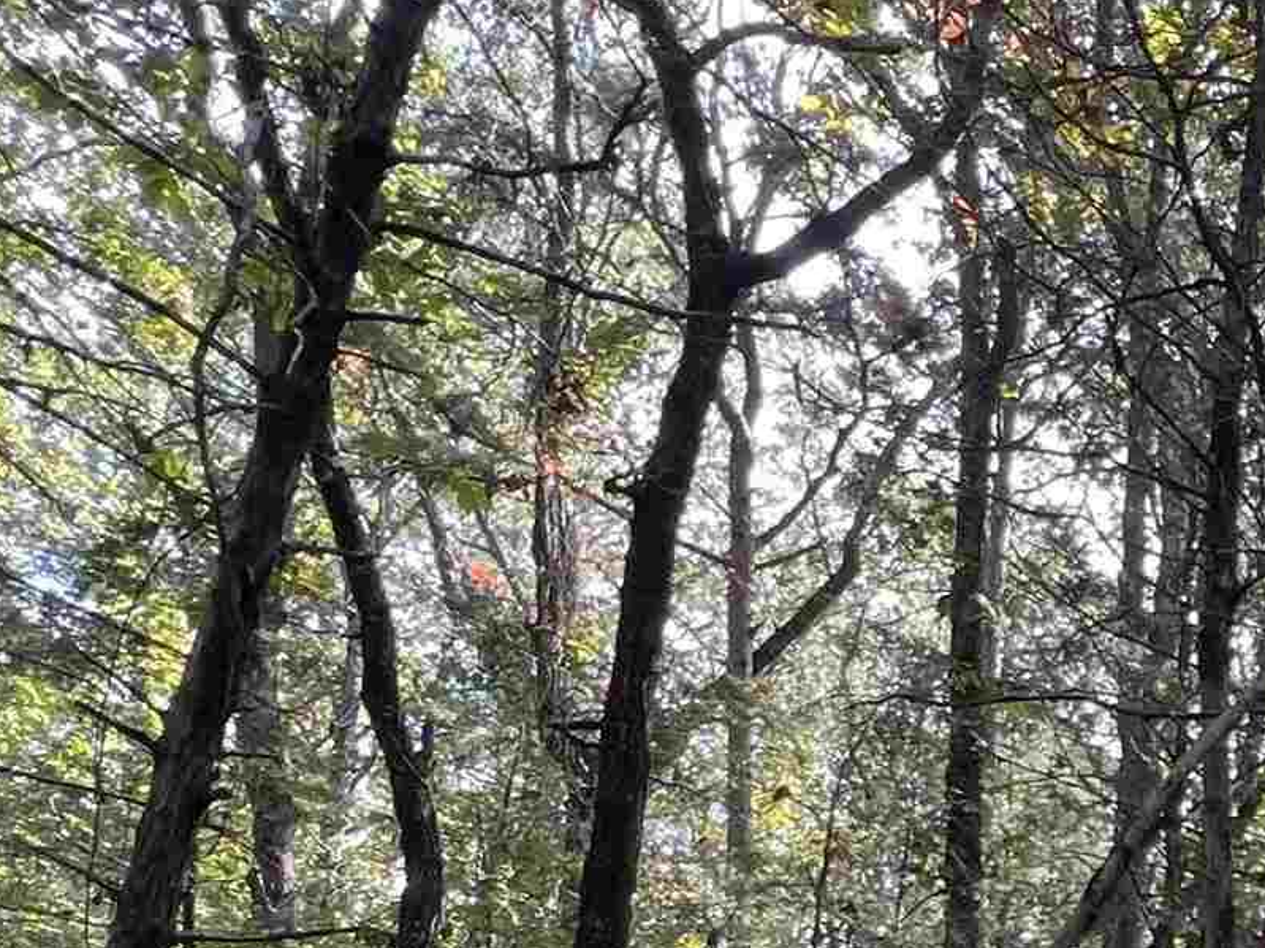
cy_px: 1386
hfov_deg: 28.7
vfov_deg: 23.7
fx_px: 1827
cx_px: 1764
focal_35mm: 50
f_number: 1.8
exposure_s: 1/99
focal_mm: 1.57
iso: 50
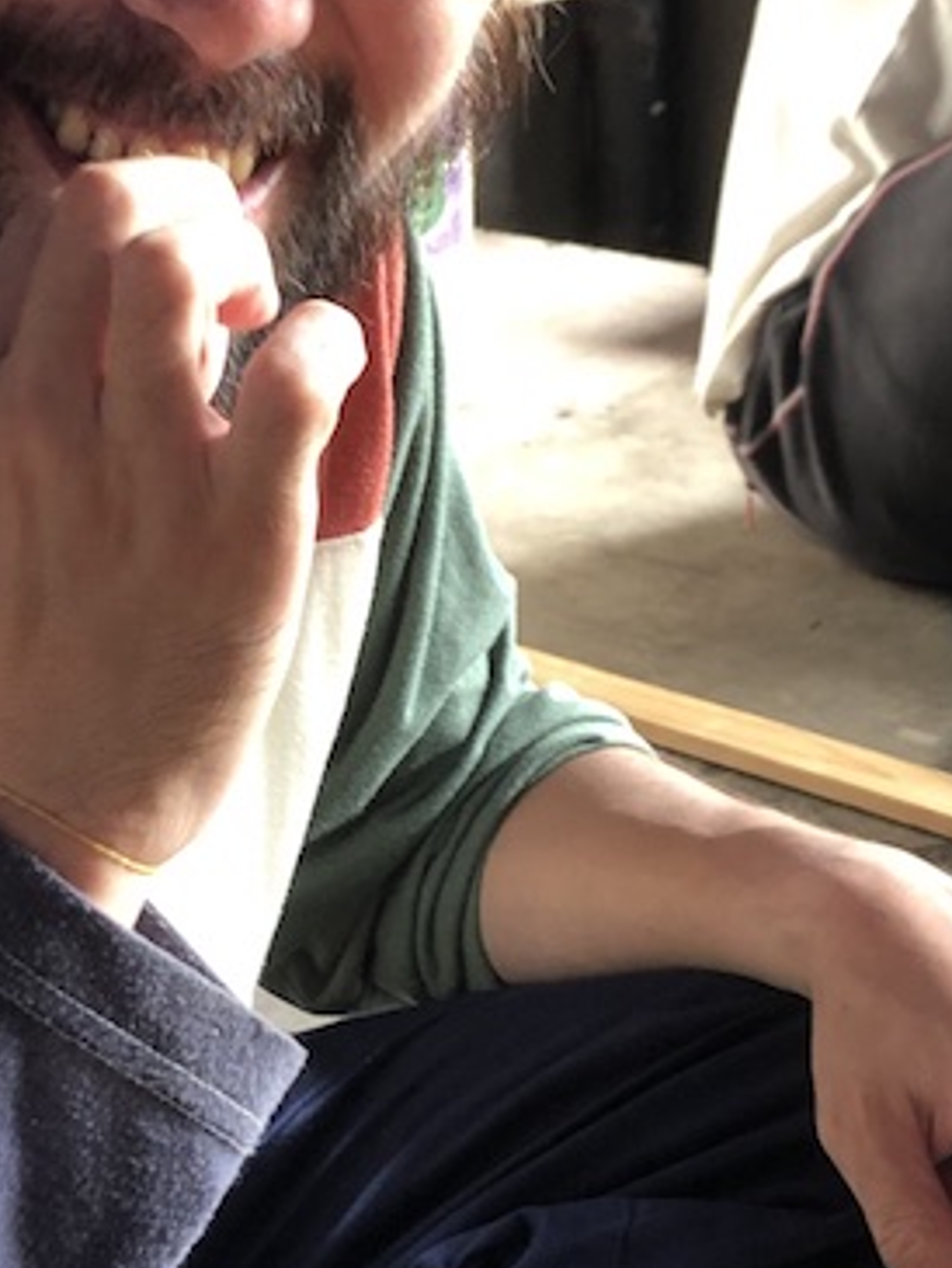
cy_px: 622
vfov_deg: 22.5
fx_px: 3188
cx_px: 163
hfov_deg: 16.8
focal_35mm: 87
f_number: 1.8
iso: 50
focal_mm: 3.99
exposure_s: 1/17
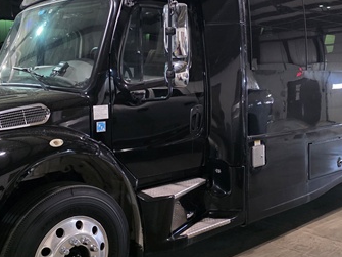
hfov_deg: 43.0
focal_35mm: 44
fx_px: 435
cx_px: 173
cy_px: 113
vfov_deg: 32.8
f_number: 1.7
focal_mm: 6.3
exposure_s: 1/120
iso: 1250
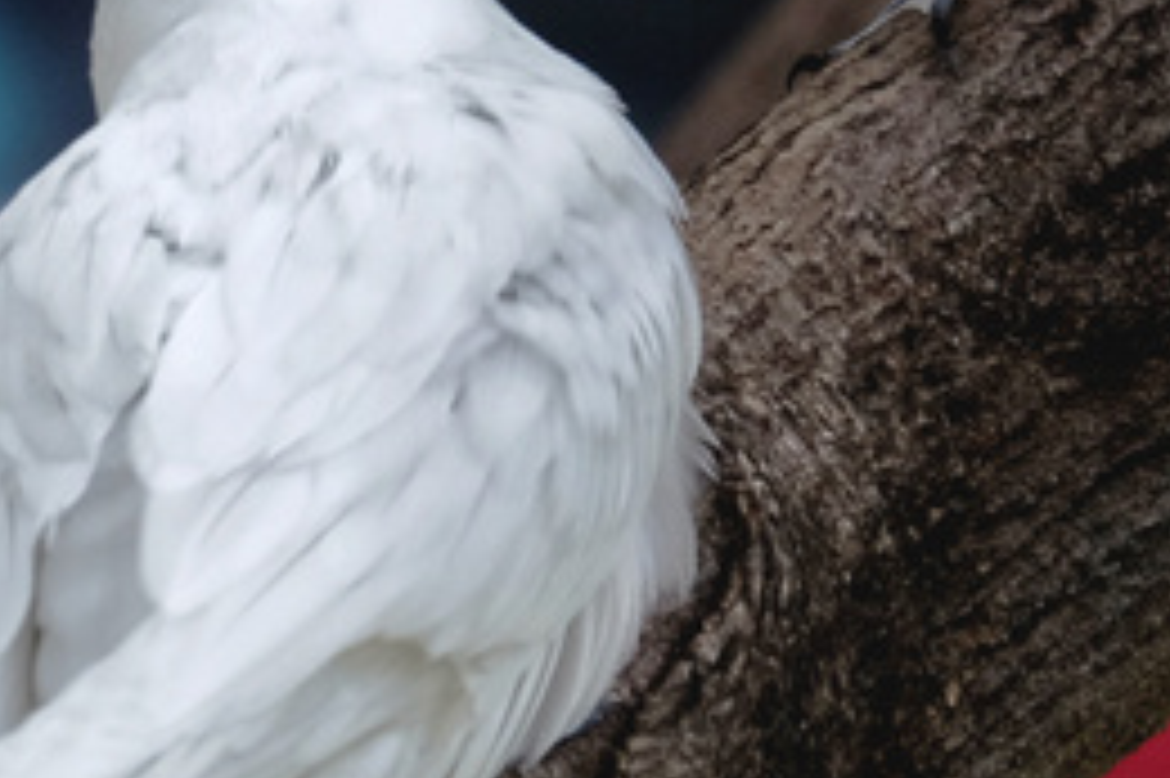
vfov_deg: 1.7
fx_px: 25853
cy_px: 99
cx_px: 706
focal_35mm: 796
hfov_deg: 2.6
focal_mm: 134.5
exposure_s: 1/15
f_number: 10
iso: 640
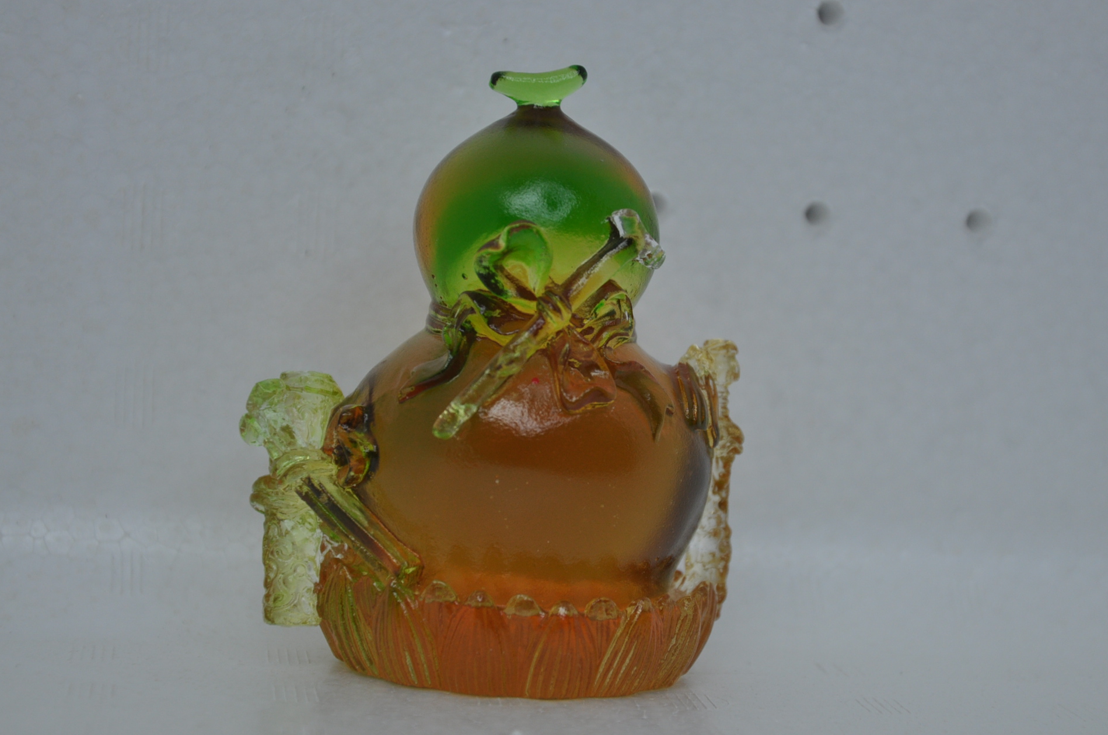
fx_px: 3227
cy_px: 356
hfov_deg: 19.5
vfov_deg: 13.0
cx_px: 612
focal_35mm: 105
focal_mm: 62
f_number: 5.3
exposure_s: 1/80
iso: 400
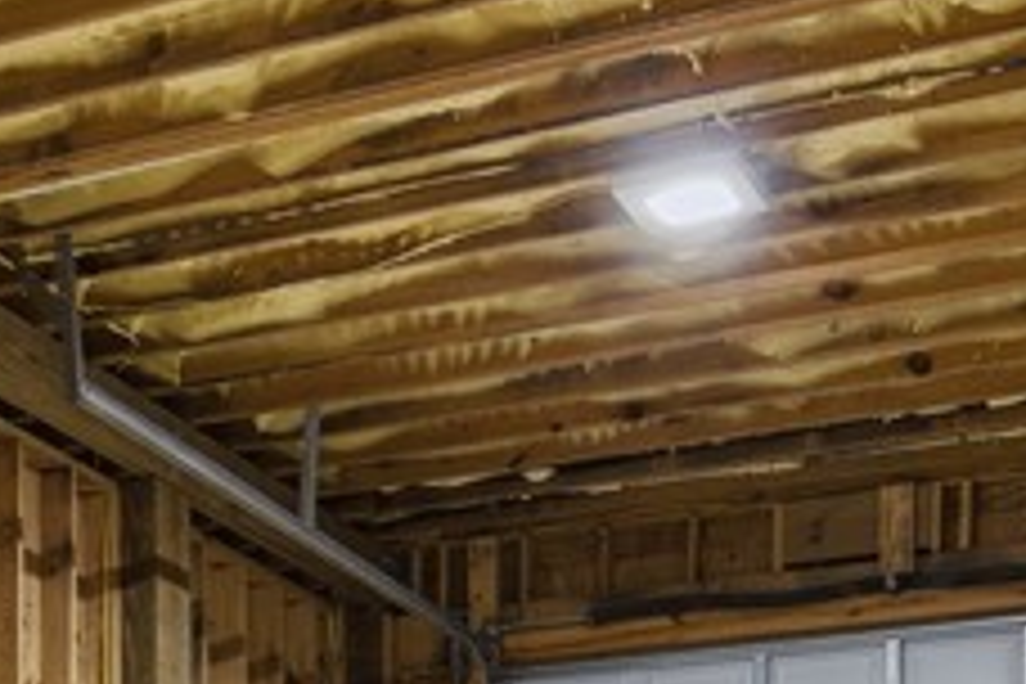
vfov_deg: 14.8
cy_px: 1208
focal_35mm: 81
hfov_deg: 24.5
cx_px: 140
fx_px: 2308
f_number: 8
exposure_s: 1/30
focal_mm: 17
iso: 100
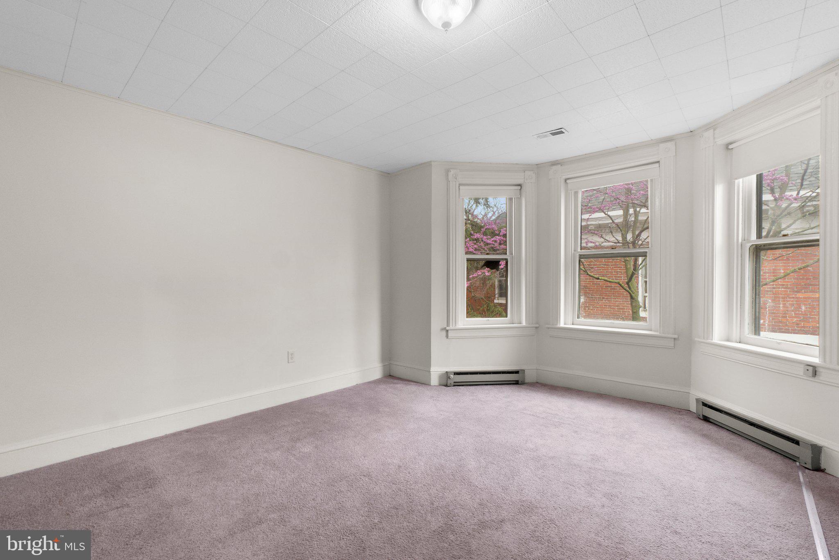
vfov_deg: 77.3
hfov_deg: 100.4
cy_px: 280
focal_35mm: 15
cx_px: 420
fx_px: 350
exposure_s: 1/4
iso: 100
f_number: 8
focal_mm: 10
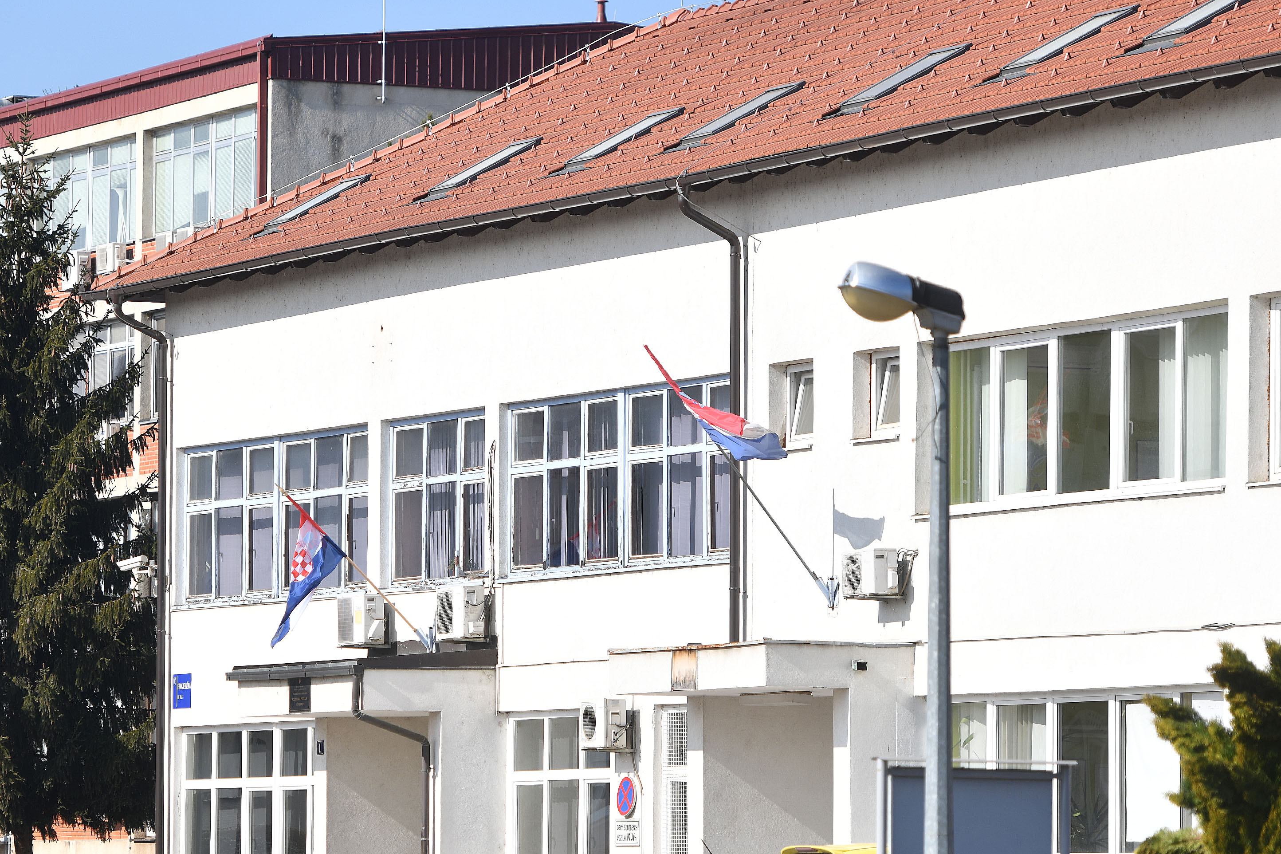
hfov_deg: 11.0
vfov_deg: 7.3
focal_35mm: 187
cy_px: 517
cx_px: 447
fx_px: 6653
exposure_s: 1/1250
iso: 64
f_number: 5
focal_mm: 135
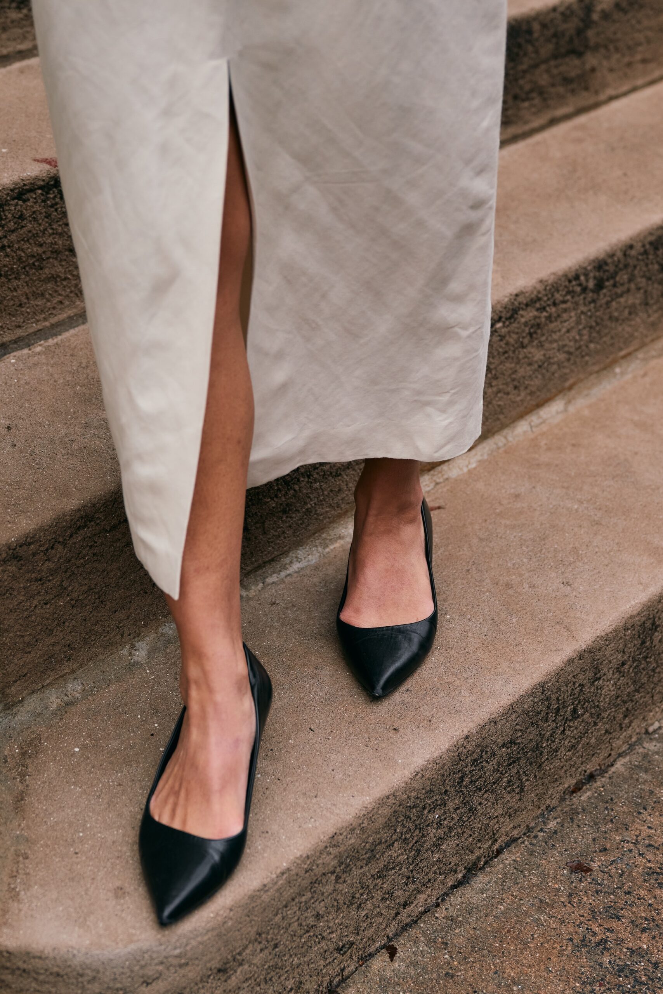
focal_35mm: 69
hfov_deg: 19.7
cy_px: 497
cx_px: 332
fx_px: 1905
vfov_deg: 29.2
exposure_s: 1/320
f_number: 2.8
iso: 400
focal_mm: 46
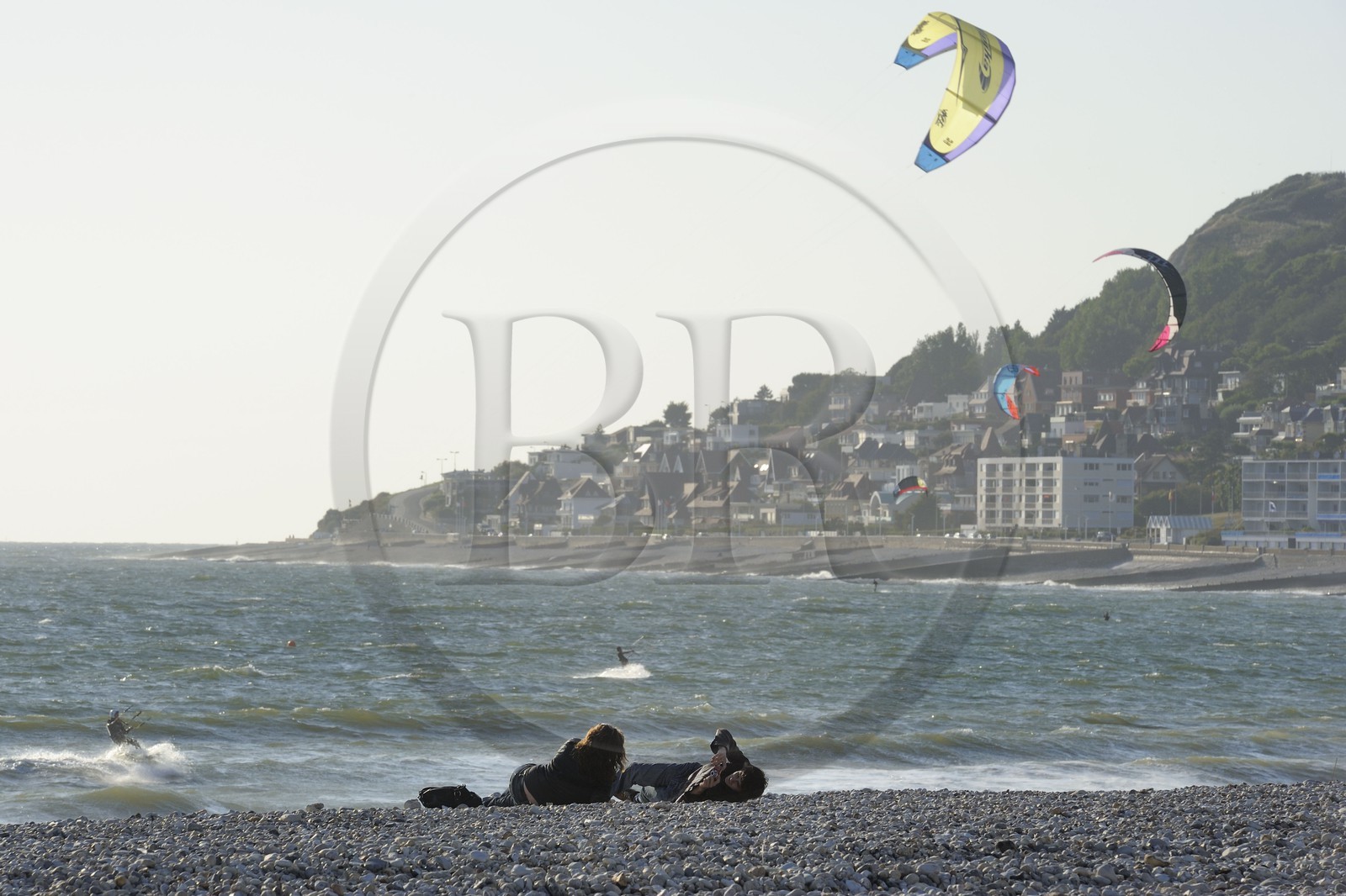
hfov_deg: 10.3
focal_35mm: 200
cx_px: 673
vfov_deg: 6.9
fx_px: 7476
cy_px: 448
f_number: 13
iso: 200
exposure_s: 1/250
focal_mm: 200
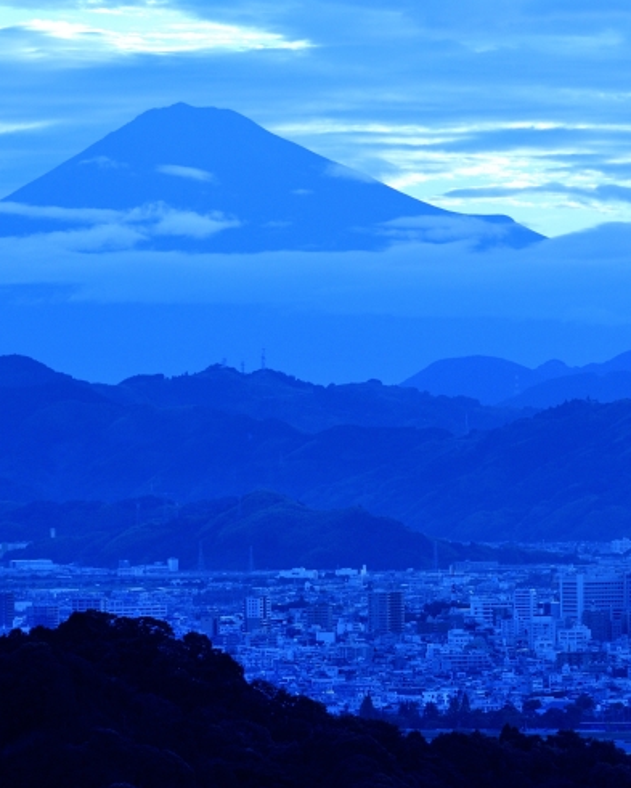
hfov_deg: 5.6
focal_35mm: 275
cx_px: 329
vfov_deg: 7.0
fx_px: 6418
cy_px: 395
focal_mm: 180
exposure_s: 1/100
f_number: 11
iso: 1600
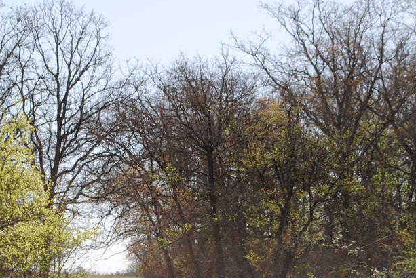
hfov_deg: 18.1
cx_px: 221
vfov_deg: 12.2
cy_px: 184
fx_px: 1305
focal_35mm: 113
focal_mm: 45
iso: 100
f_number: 9
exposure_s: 1/200
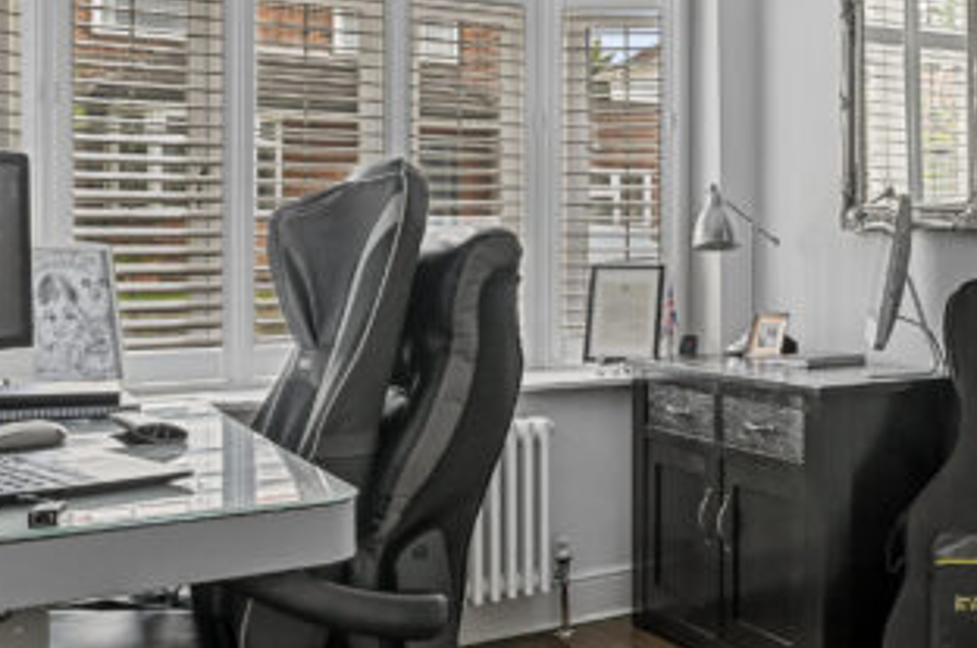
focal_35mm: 46
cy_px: 261
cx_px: 1030
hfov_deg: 37.1
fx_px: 1246
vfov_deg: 29.1
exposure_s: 1/3
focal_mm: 14
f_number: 8
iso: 400
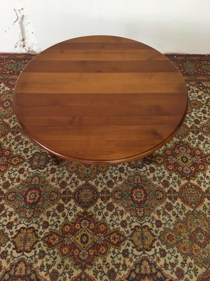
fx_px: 235
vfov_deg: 61.7
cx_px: 105
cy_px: 140
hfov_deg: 48.2
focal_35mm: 29
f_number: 2.2
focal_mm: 4.15
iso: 125
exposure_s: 1/33
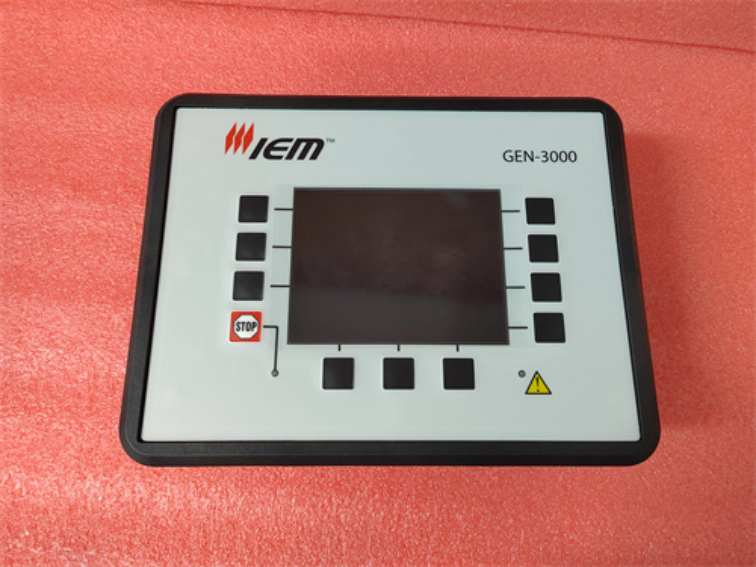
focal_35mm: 23
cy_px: 284
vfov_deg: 58.9
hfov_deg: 73.9
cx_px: 378
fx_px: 502
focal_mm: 5.52
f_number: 1.9
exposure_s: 1/50
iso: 1878
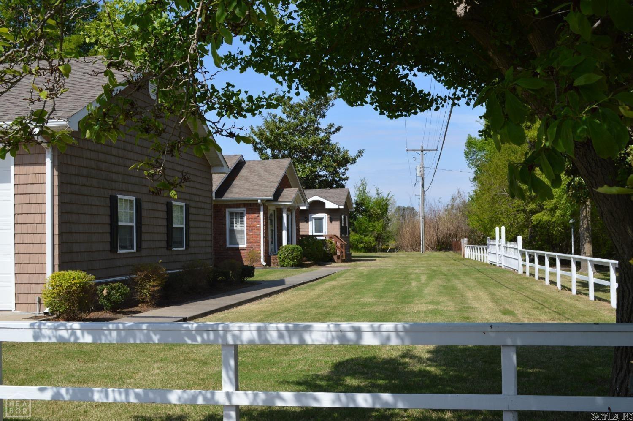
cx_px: 316
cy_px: 210
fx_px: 685
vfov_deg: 34.1
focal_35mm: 39
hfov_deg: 49.6
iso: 100
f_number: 8
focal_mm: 26
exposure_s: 1/250
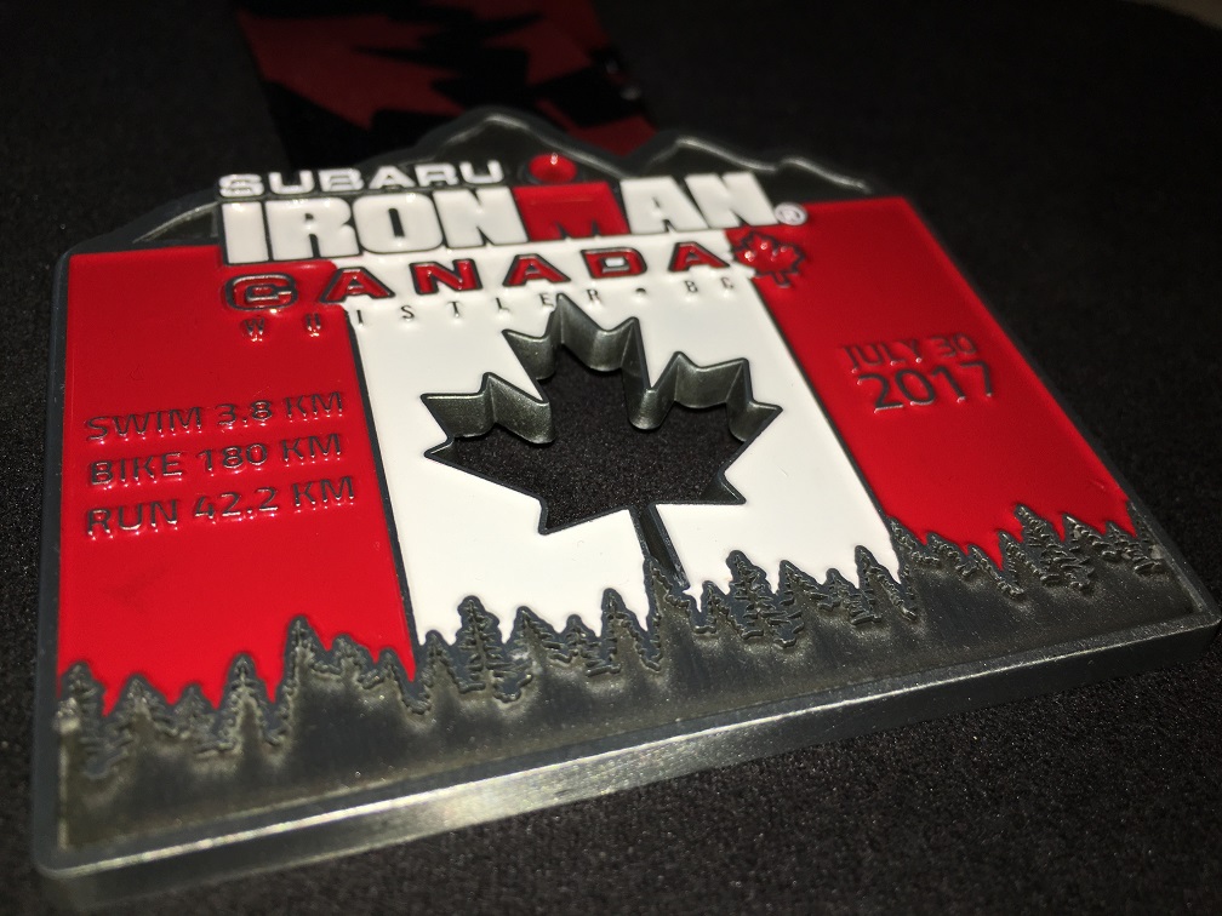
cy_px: 458
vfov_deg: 48.2
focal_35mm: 29
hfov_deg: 61.7
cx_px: 611
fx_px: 1024
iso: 25
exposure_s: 1/466
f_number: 2.2
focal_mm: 4.15
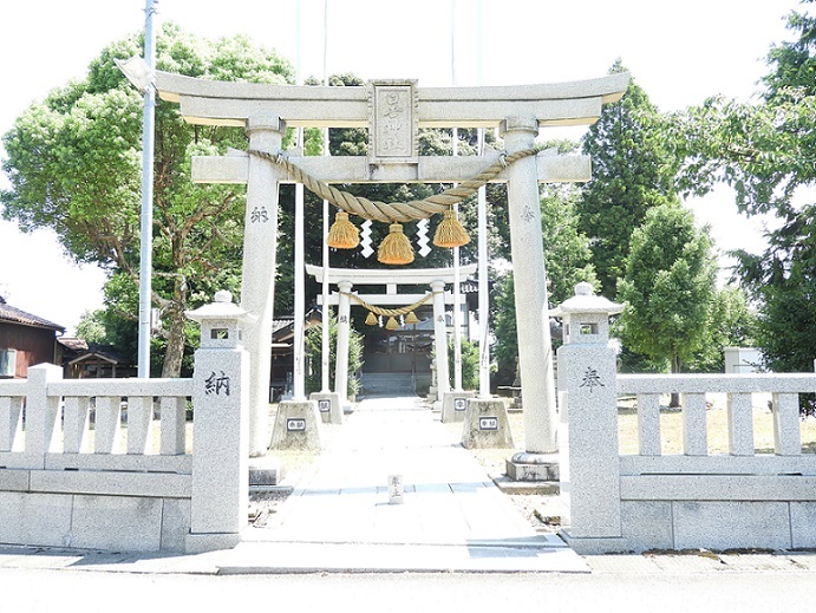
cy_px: 306
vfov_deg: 43.0
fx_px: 778
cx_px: 408
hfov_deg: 55.3
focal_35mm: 33
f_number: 3.6
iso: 100
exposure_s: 1/200
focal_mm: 5.9
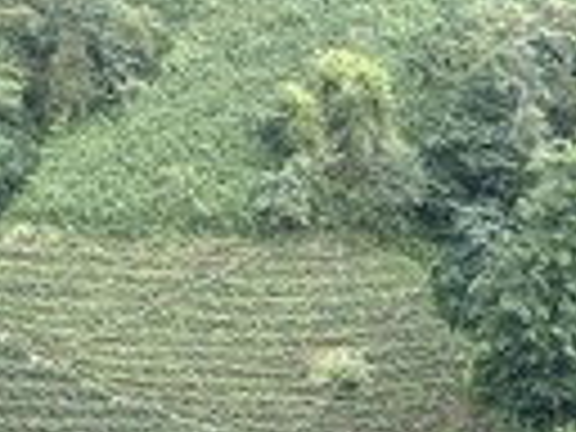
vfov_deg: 10.7
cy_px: 500
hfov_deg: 14.0
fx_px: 2263
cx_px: -158
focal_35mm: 136
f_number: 1.6
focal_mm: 4.2
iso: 32
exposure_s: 1/167
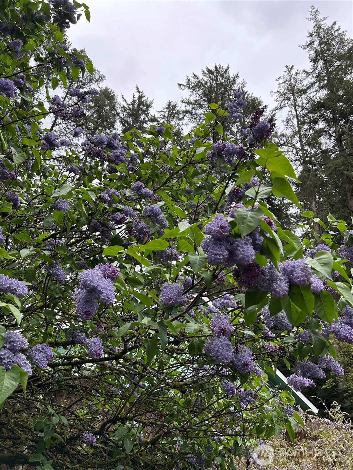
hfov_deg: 53.1
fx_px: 354
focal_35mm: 26
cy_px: 235
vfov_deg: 67.3
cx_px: 176
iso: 50
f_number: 1.5
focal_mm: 5.7
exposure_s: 1/504
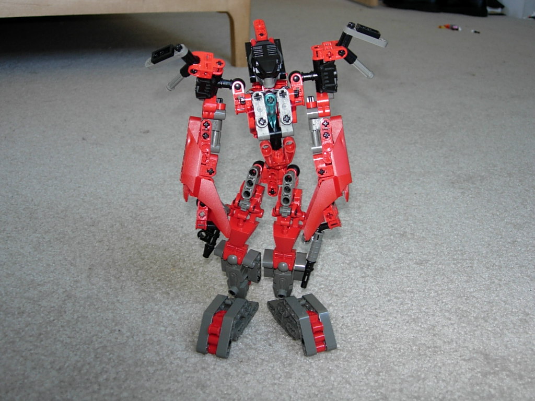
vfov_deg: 35.1
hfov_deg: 45.8
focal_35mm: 41
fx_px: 634
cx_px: 268
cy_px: 200
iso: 79
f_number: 2.9
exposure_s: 1/35.9
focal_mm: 8.5
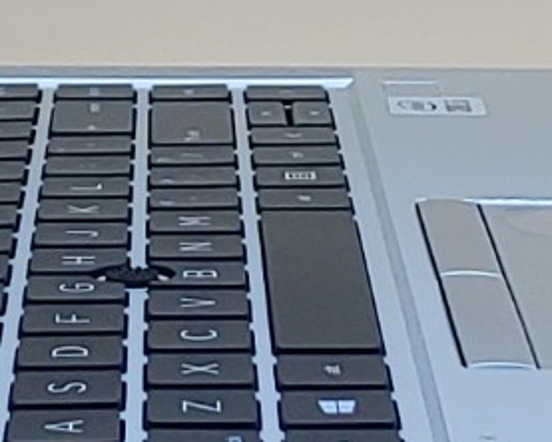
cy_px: -289
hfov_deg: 8.3
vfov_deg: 6.5
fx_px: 3809
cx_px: 175
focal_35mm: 233
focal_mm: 4.36
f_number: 1.8
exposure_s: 1/99
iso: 50
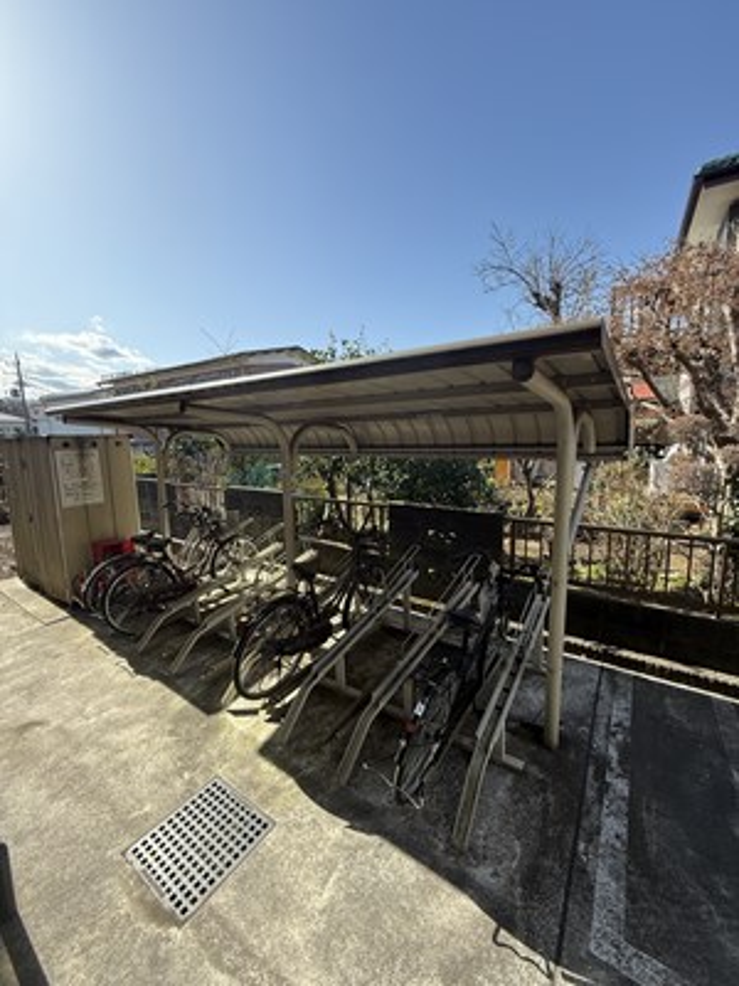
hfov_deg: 85.7
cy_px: 493
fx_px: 399
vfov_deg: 102.1
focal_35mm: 14
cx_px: 370
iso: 64
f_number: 2.2
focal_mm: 2.22
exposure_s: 1/579
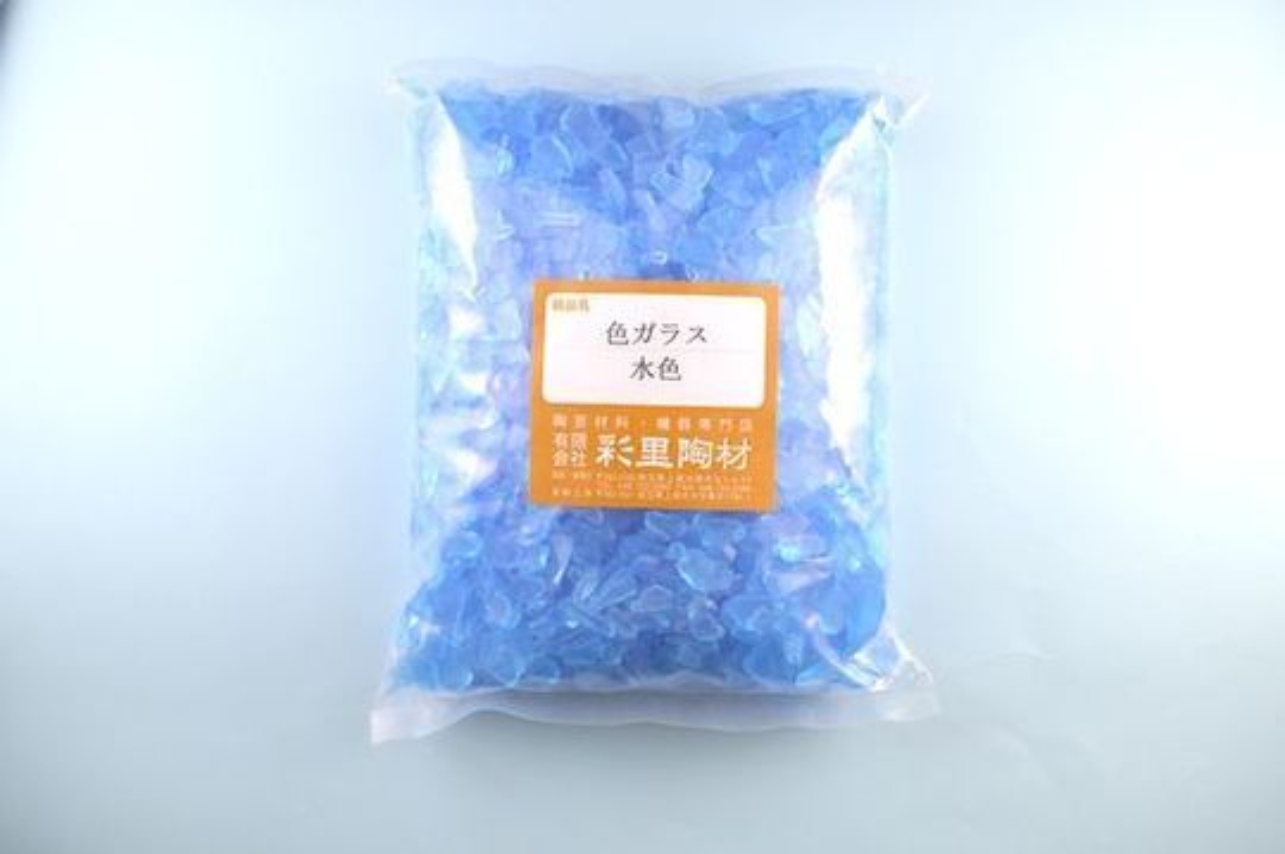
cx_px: 642
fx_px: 1391
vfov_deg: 34.1
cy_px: 427
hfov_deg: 49.6
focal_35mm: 39
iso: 400
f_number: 5.6
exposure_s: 1/125
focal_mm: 26
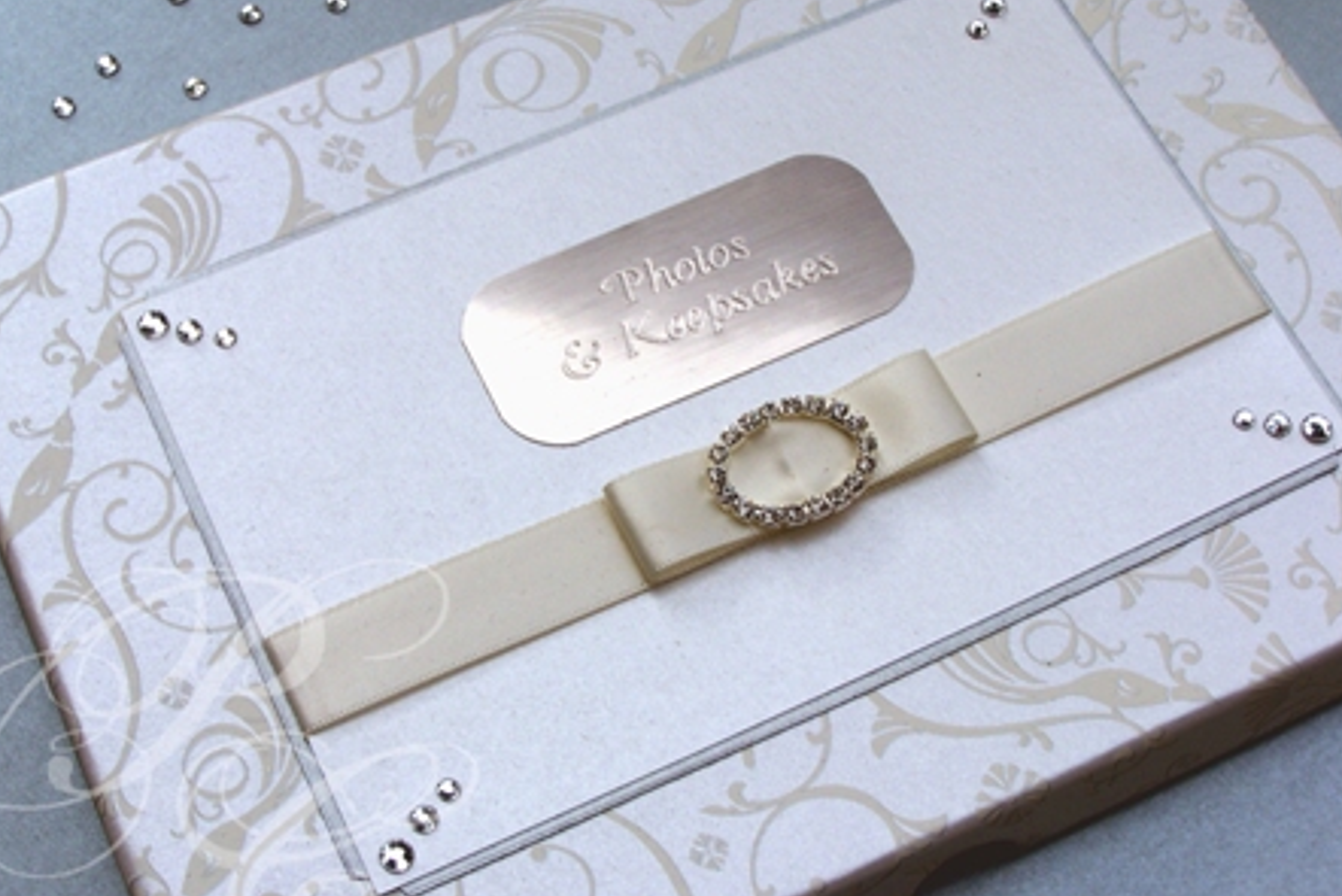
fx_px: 2647
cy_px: 428
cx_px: 671
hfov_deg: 28.4
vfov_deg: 19.2
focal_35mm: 71
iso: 80
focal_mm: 11.1
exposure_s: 1/800
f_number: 4.5
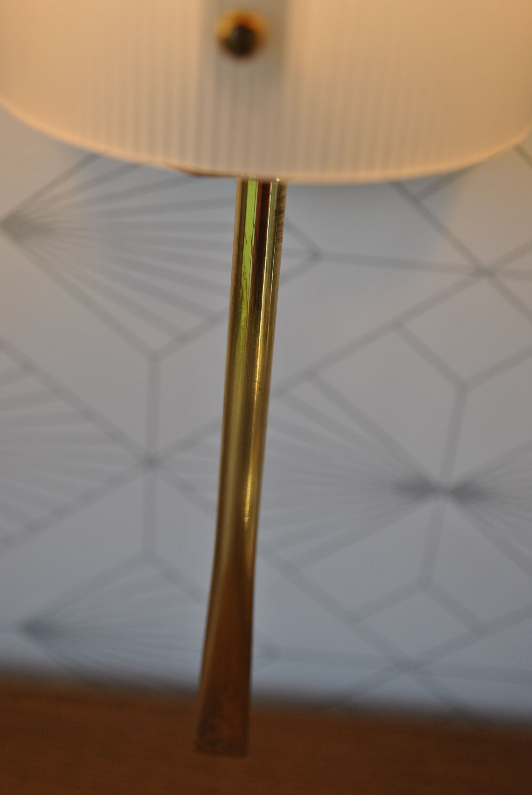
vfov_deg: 36.8
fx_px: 1193
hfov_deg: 25.1
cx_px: 266
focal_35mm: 54
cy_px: 398
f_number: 5.6
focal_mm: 36
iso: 180
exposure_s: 1/125
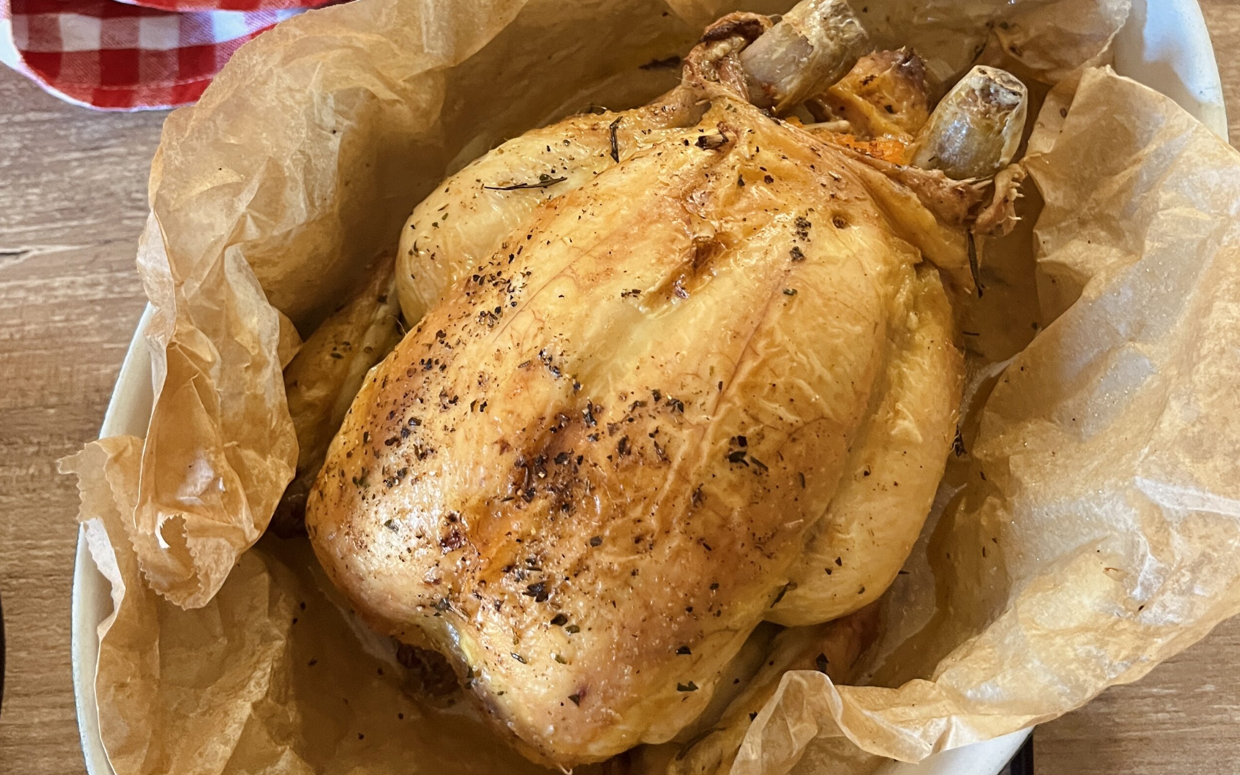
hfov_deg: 66.5
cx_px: 625
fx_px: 946
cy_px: 383
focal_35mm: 28
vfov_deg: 44.5
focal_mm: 5.1
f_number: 1.6
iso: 500
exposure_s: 1/60
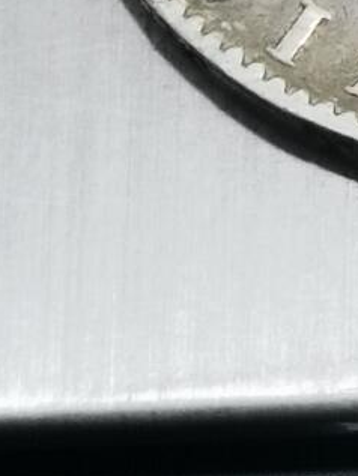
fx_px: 4299
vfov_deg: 6.3
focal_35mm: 312
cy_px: -53
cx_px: 719
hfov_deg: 4.7
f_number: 1.9
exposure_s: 1/100
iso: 160
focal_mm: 6.67
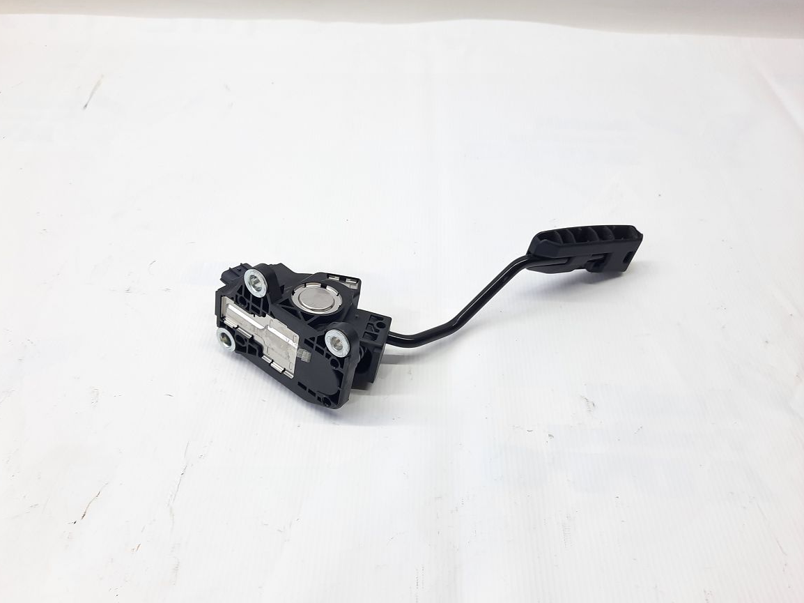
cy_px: 309
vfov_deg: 53.0
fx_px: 604
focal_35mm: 26
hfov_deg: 67.3
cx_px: 387
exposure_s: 1/50
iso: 64
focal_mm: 4.6
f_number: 2
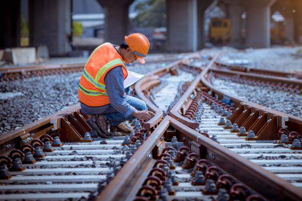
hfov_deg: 10.5
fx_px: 1636
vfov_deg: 7.0
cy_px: 80
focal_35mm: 195
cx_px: 180
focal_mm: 160
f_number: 4.5
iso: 125
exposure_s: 1/1600
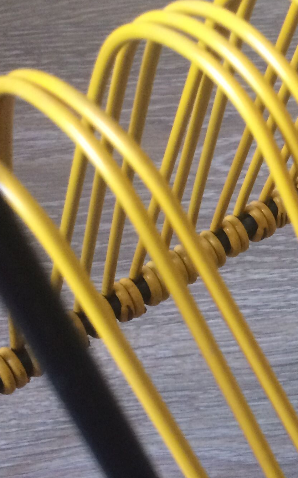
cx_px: 520
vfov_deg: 27.4
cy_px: 292
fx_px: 975
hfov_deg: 15.3
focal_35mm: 75
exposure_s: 1/33
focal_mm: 4.15
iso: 250
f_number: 2.2
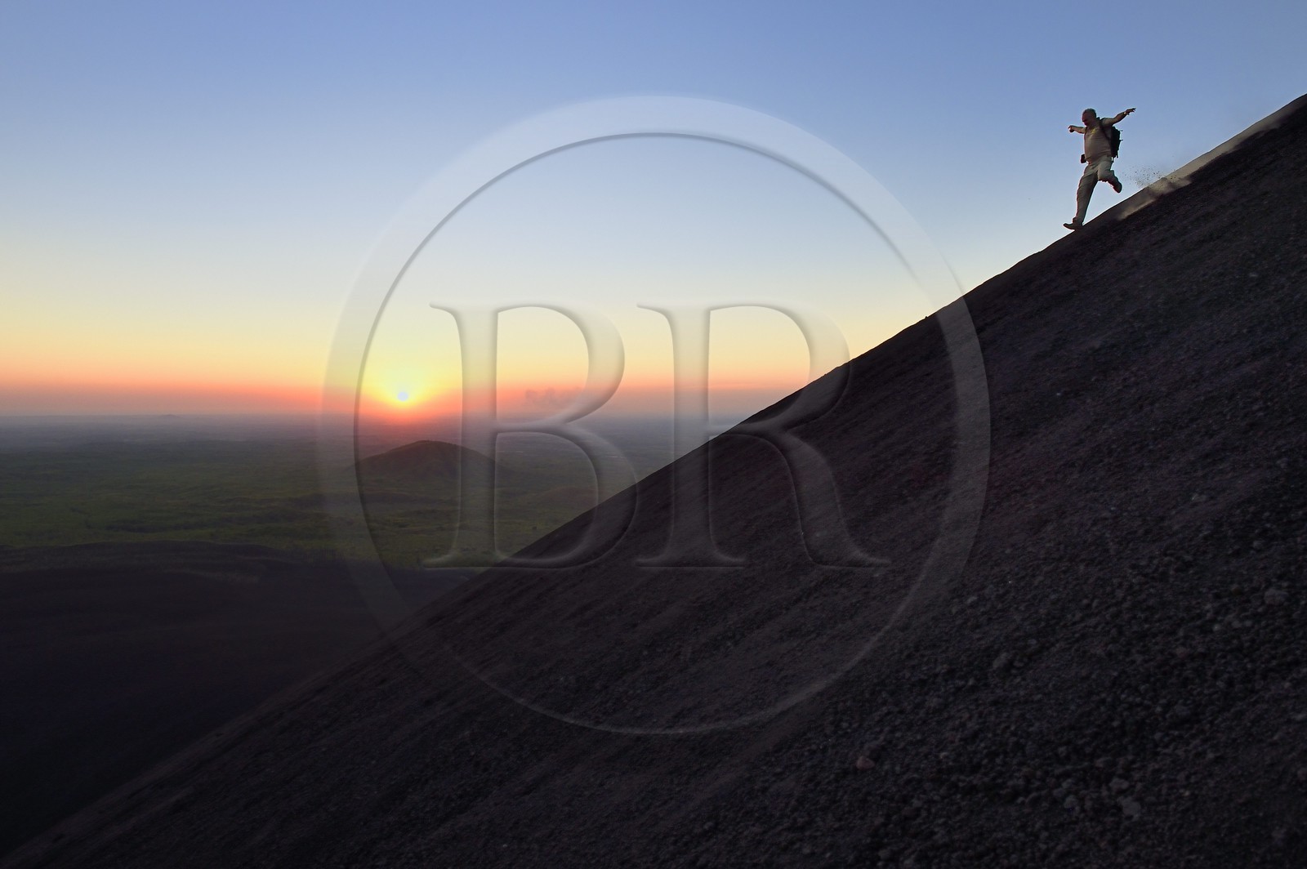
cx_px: 654
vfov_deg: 53.1
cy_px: 434
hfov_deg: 73.8
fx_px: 871
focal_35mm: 24
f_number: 8
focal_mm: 24
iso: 1600
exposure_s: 1/500
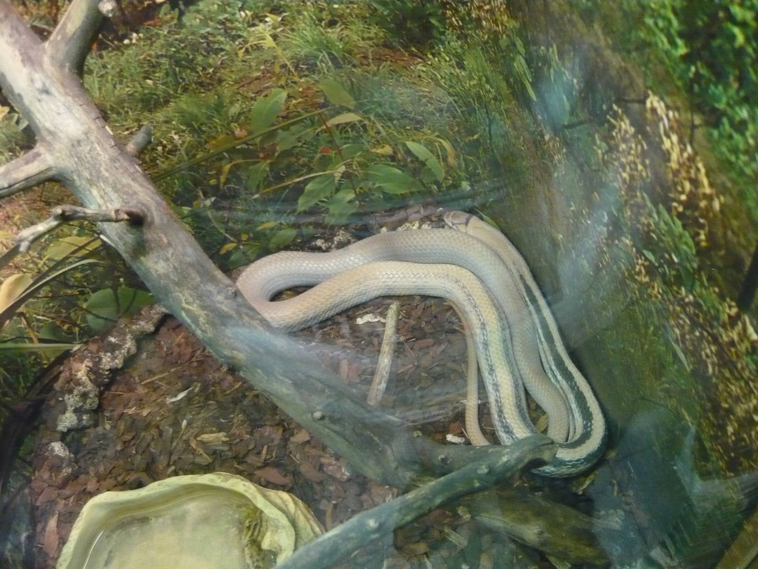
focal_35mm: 33
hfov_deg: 55.4
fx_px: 723
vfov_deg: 42.9
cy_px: 284
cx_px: 379
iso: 800
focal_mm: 5.5
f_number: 2.8
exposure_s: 1/15
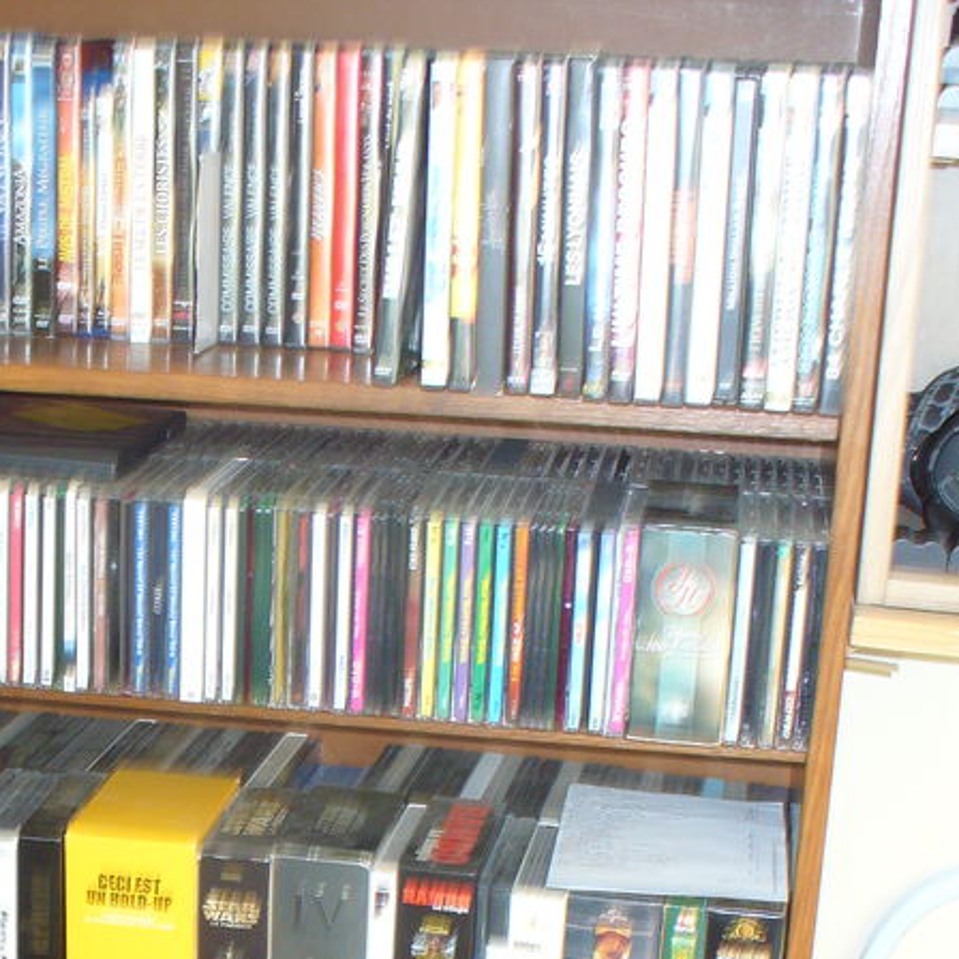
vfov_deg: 23.0
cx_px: 184
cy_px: 897
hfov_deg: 23.3
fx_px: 2288
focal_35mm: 73
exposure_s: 1/8
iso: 100
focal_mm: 6.1
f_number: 2.8
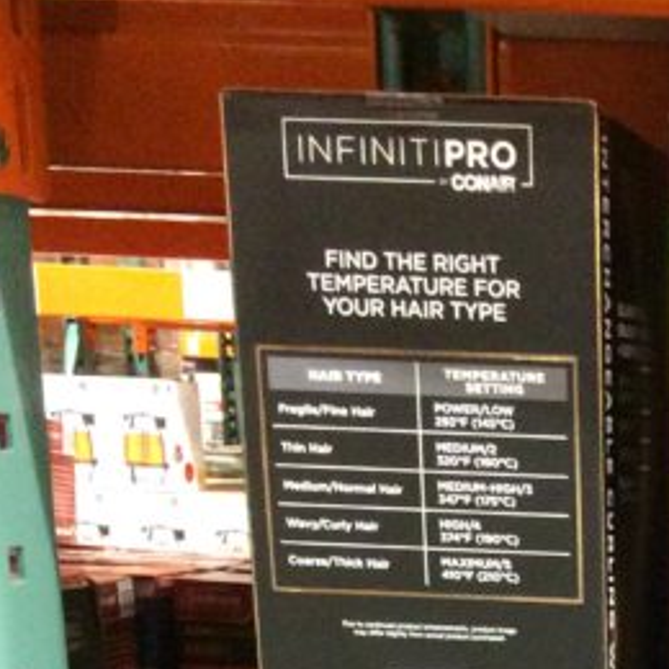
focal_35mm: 101
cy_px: 1256
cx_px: 898
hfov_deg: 16.2
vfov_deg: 14.7
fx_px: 2208
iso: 320
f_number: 2.2
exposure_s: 1/30
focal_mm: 4.15
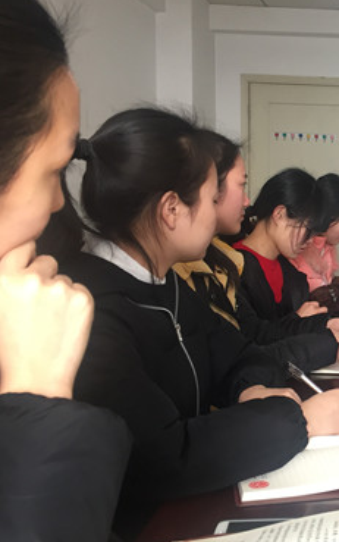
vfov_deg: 40.3
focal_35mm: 50
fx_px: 738
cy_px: 288
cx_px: 429
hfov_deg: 23.2
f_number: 2.2
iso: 32
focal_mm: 4.15
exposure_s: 1/33
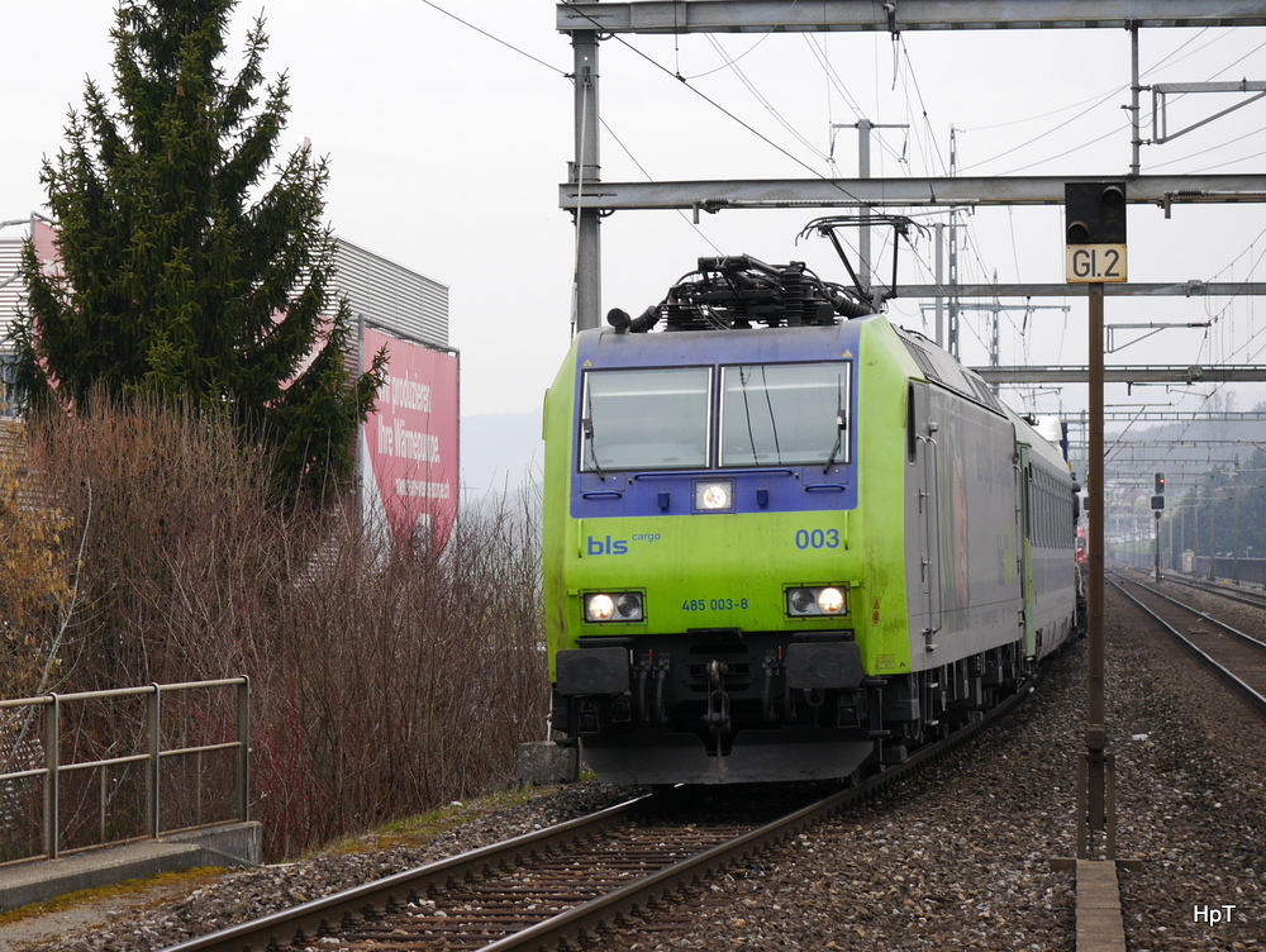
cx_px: 633
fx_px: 3295
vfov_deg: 16.4
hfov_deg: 21.8
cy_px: 476
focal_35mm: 90
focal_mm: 45
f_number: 5
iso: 160
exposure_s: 1/250
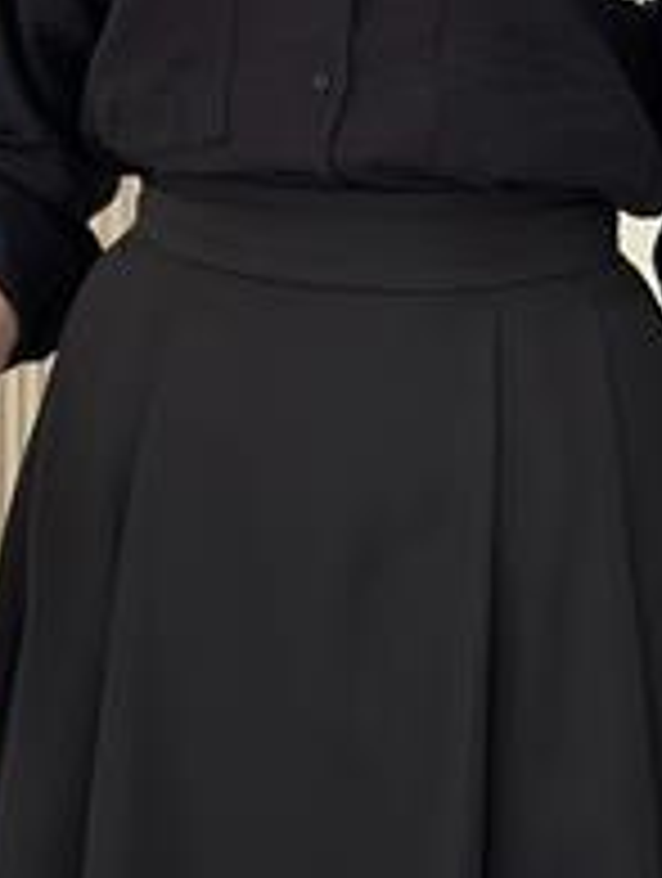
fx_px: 3329
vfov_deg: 14.6
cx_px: 419
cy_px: -110
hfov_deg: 11.3
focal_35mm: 131
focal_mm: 6.86
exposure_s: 1/323
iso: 80
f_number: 1.78
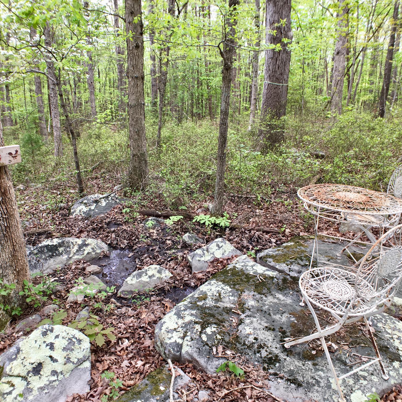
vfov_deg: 47.2
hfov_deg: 47.1
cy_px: 200
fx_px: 460
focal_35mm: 35
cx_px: 177
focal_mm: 4.15
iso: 25
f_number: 2.2
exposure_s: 1/120
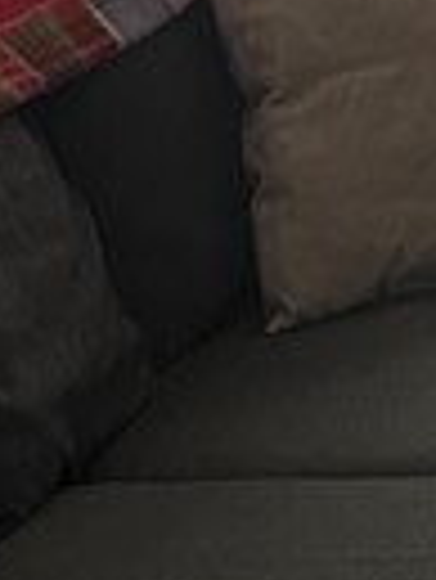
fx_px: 3186
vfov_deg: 10.3
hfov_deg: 7.5
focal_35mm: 190
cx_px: 912
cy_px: -72
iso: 400
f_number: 1.78
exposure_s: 1/60
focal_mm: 6.86
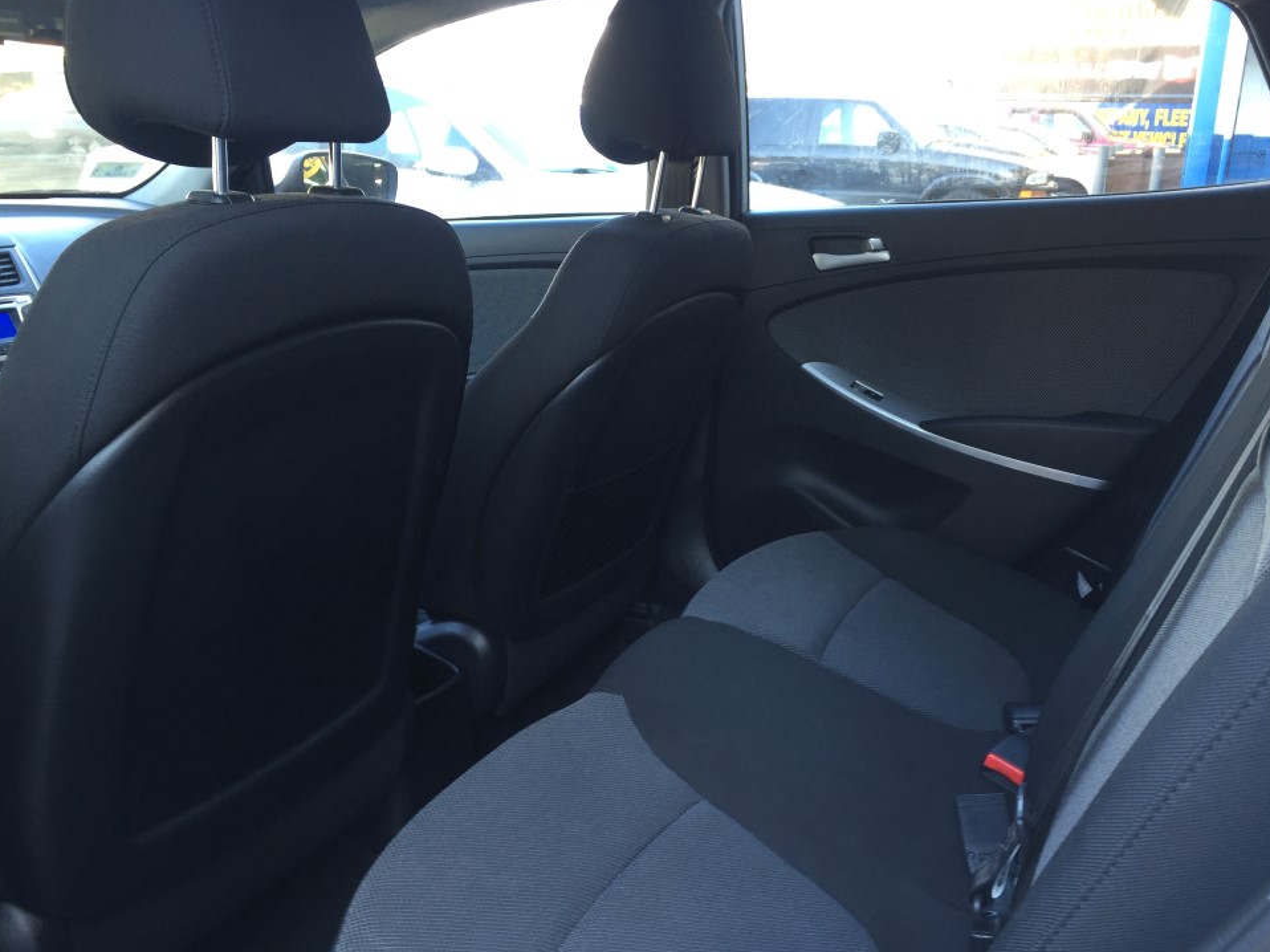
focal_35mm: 31
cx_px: 667
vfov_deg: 45.4
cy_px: 475
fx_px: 1137
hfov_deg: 58.3
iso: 32
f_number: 2.2
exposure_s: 1/40
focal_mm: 4.15
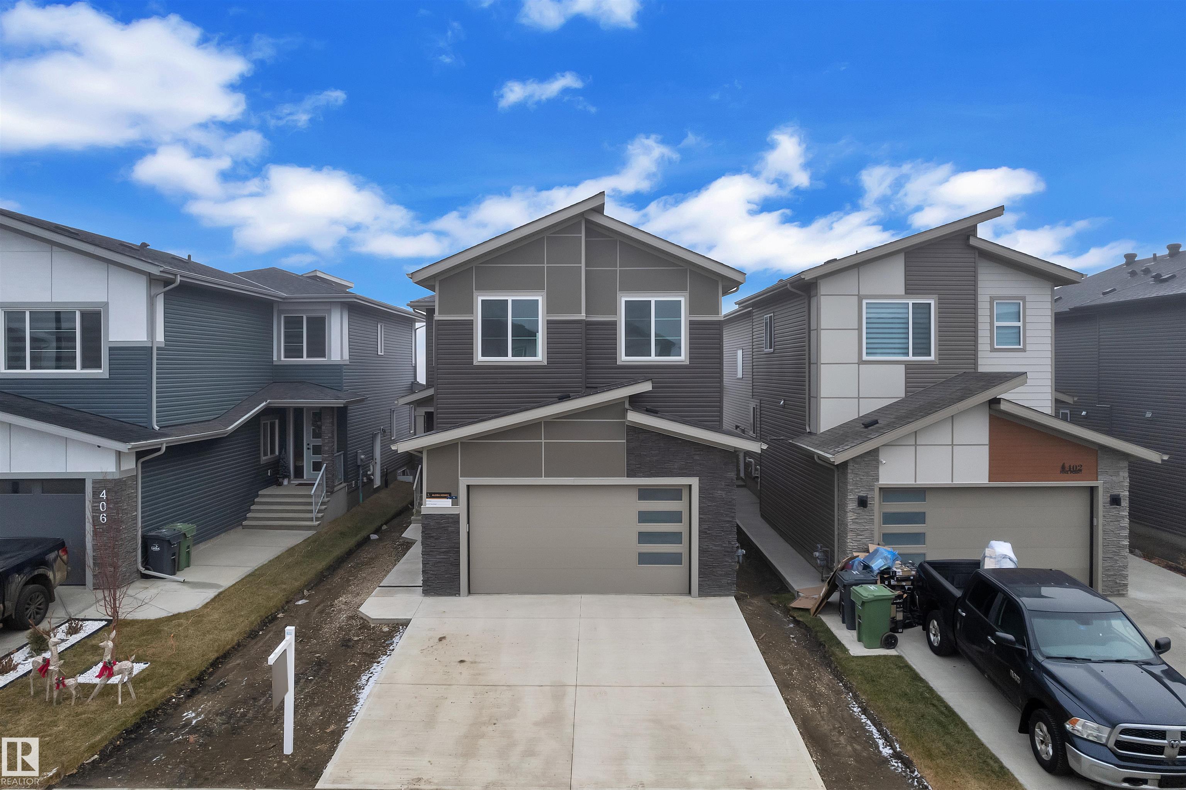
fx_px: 725
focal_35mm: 22
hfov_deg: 78.6
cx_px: 593
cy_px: 395
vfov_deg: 57.2
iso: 120
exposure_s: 1/1250
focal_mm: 8.38
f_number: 2.4
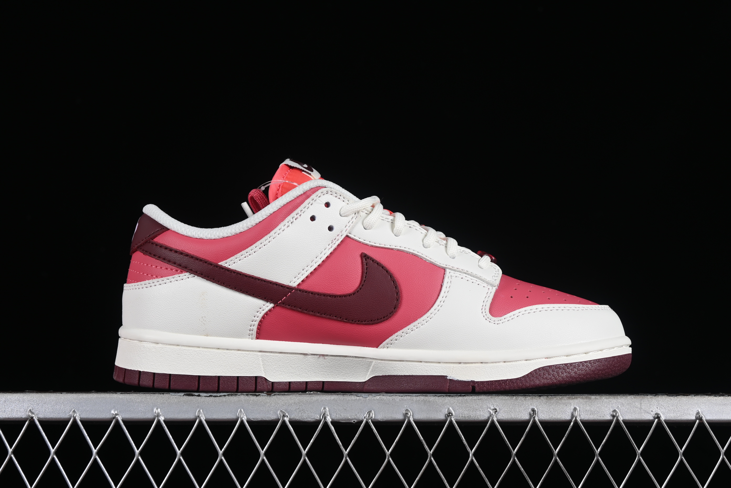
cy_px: 244
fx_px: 1523
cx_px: 366
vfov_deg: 18.2
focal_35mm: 75
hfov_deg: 27.0
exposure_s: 1/80
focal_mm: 50
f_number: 8
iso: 160
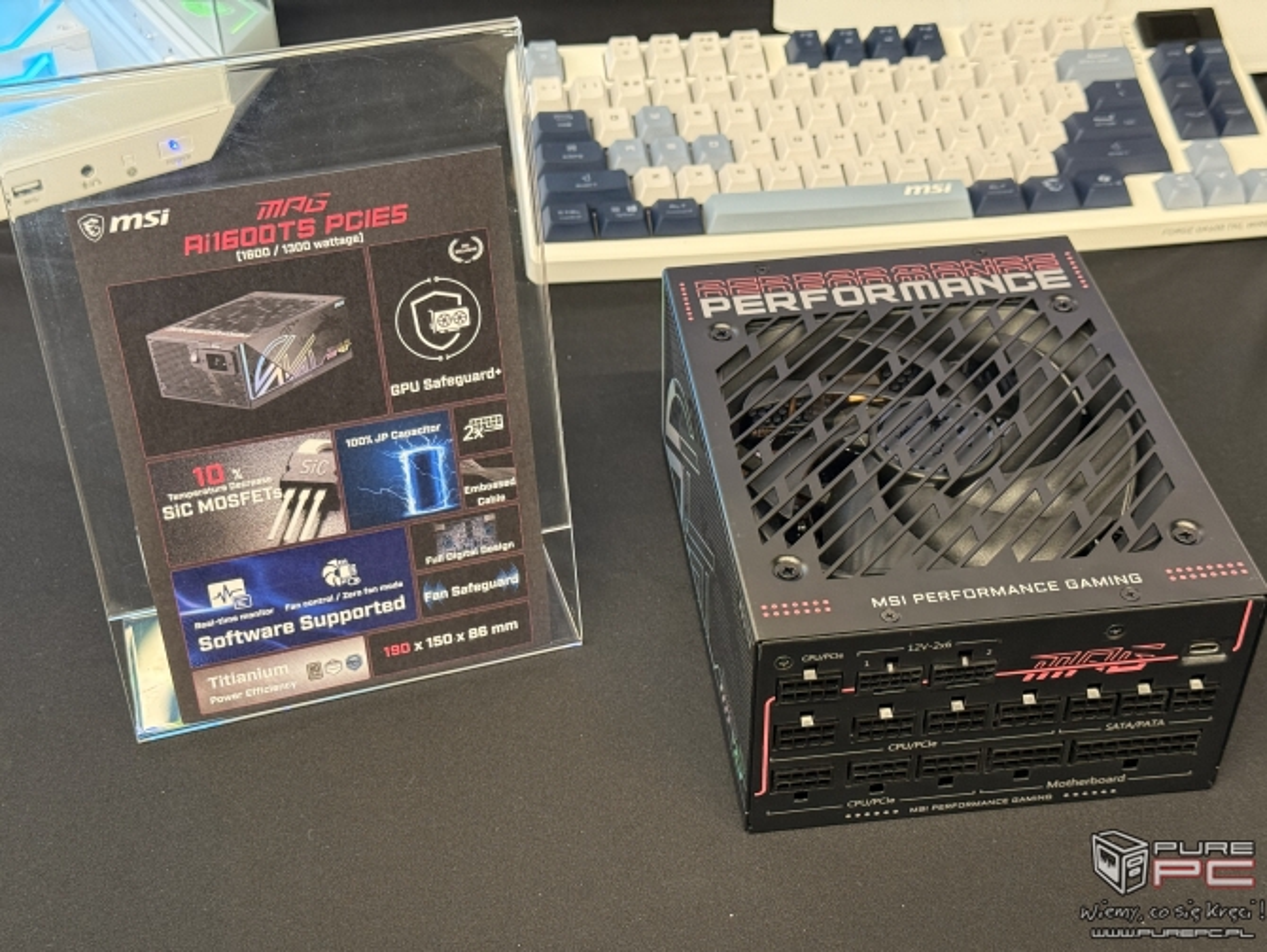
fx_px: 1758
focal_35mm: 48
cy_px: 476
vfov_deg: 30.3
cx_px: 634
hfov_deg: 39.6
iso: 250
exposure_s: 1/60
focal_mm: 6.76
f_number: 1.78
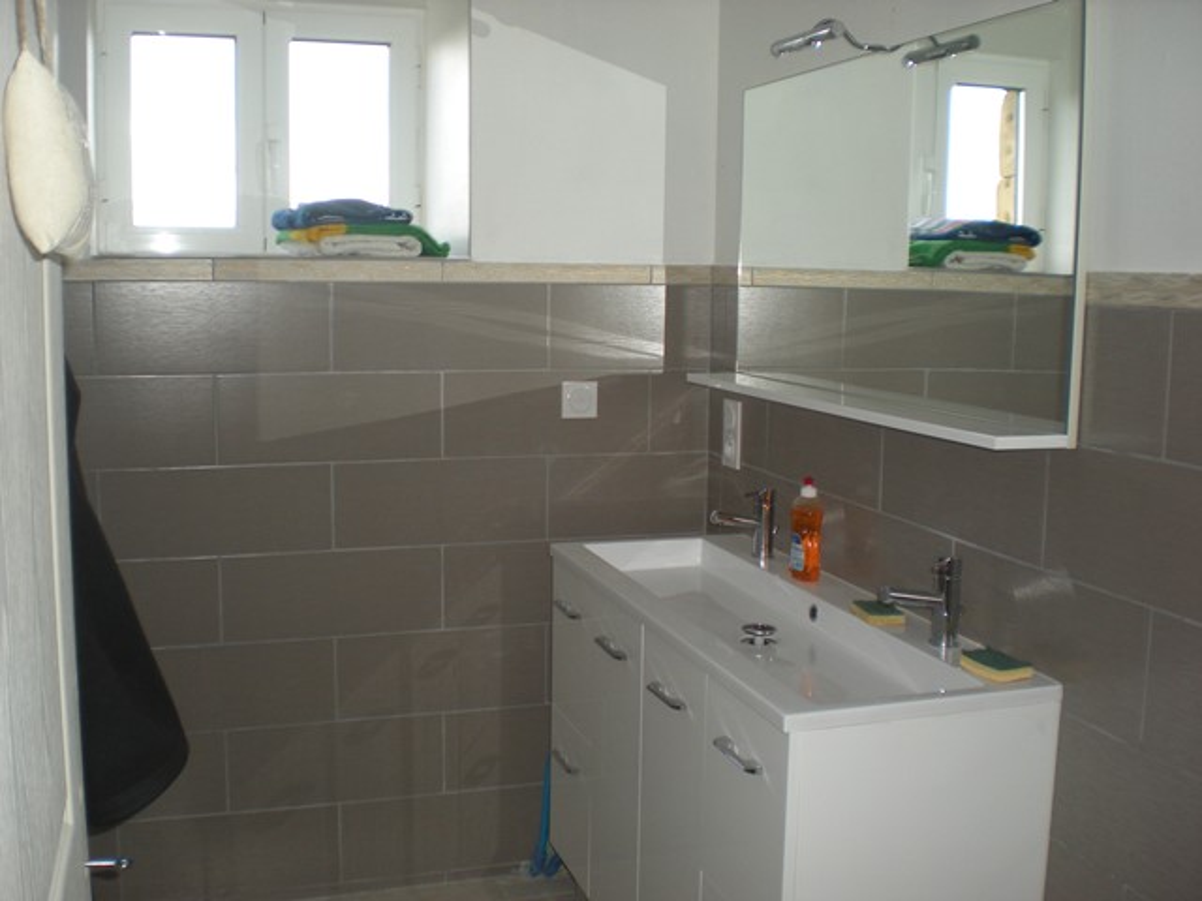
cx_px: 601
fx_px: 1320
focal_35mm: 38
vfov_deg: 37.7
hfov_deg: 49.0
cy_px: 450
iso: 97
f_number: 3.1
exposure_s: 1/60
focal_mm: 6.3
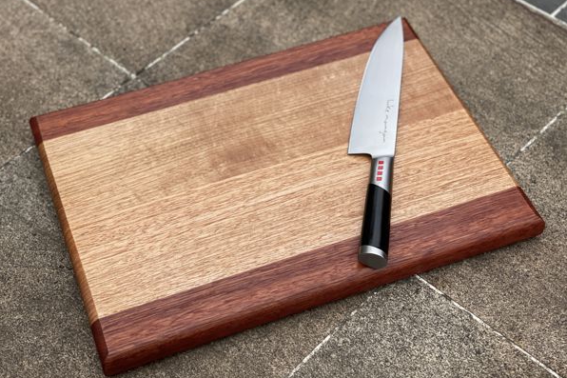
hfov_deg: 30.1
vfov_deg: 20.3
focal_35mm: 67
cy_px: 177
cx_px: 283
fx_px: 1055
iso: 25
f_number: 2.2
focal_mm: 7.5
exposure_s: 1/310
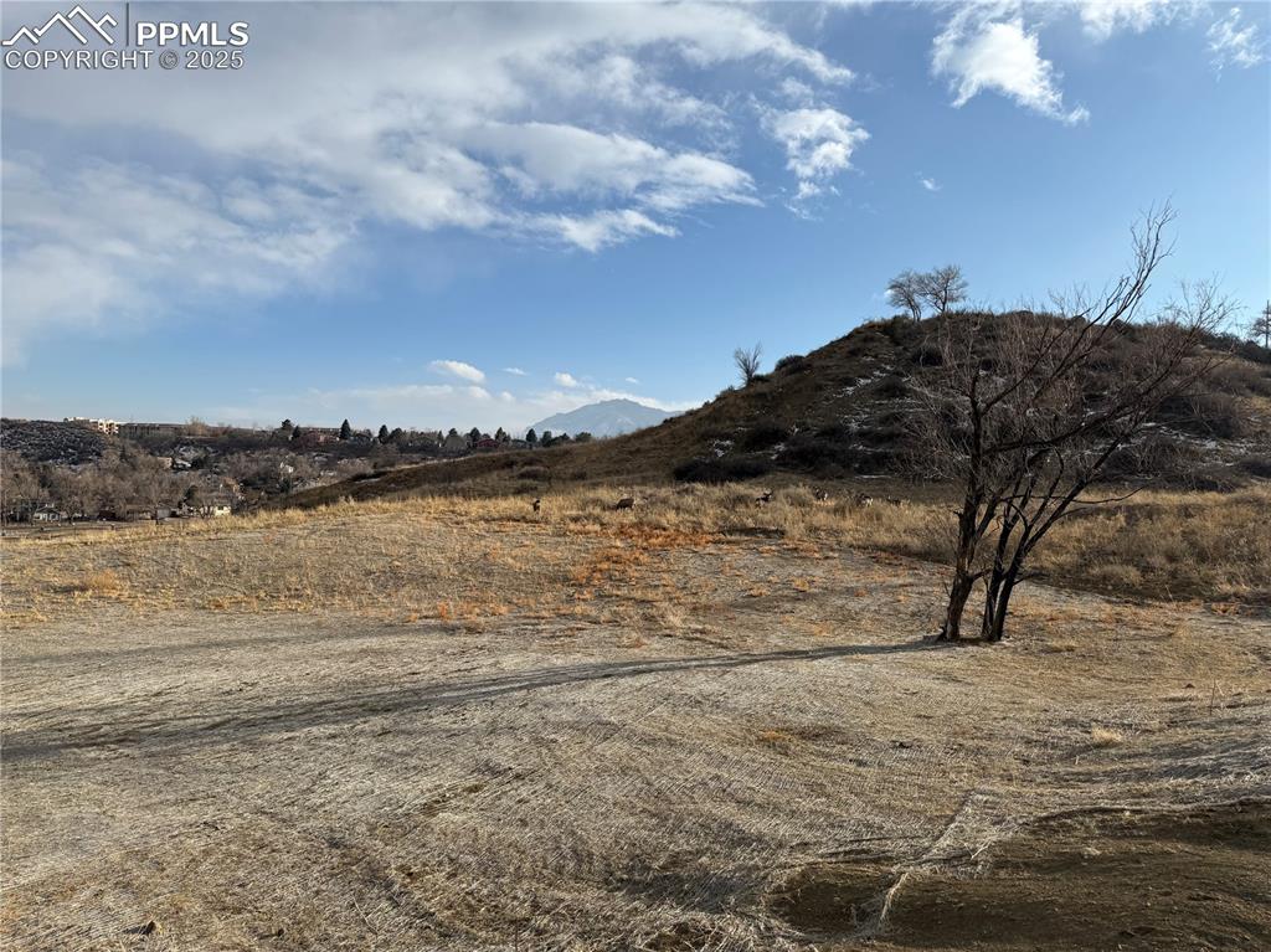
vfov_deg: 56.8
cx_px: 636
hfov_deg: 71.6
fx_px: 881
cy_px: 476
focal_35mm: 24
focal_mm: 6.76
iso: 80
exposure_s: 1/5714
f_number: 1.78
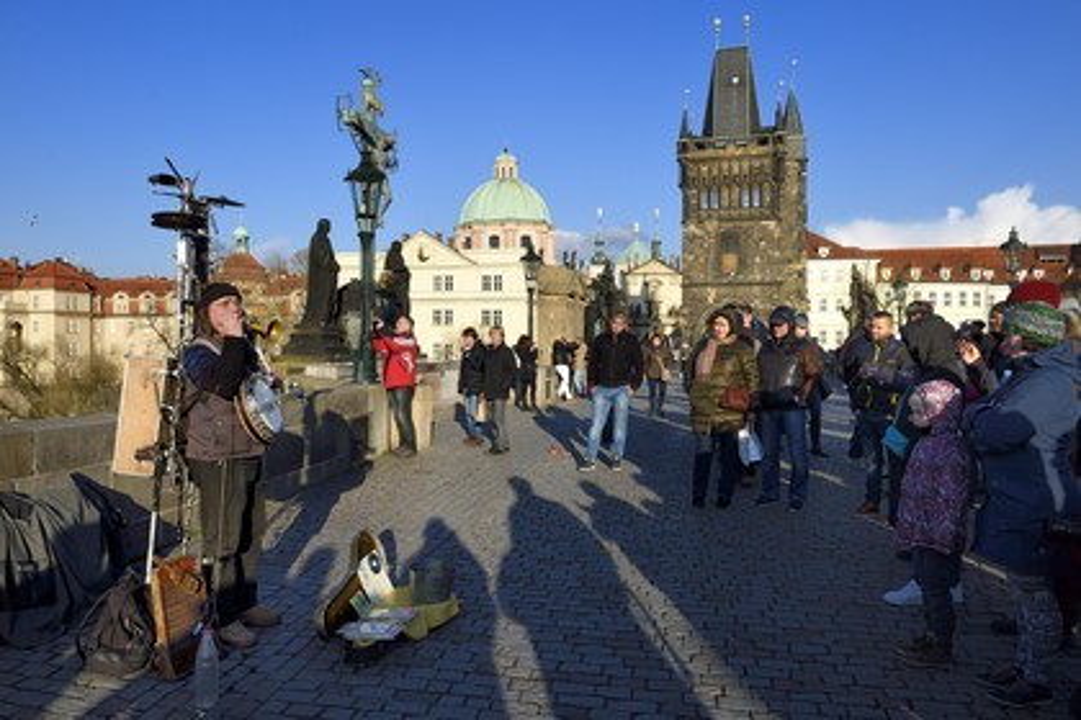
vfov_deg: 53.1
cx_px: 540
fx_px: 721
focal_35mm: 24
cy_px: 360
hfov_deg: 73.7
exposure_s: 1/200
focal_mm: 24
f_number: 14
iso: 200
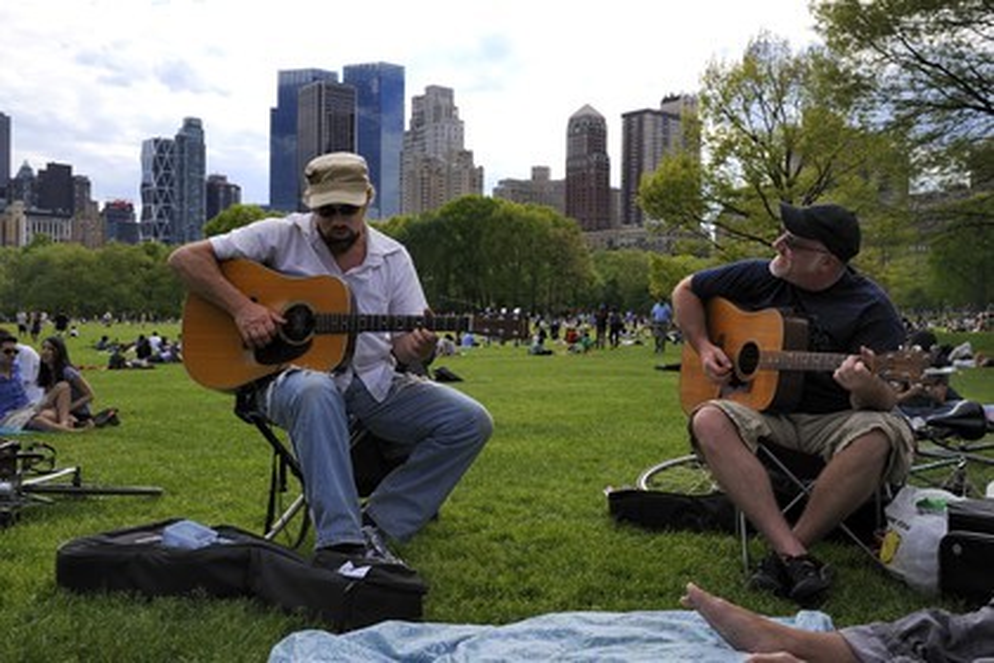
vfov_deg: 38.9
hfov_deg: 55.8
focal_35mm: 34
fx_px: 939
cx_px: 497
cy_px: 332
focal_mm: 34
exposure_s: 1/200
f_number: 11
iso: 200
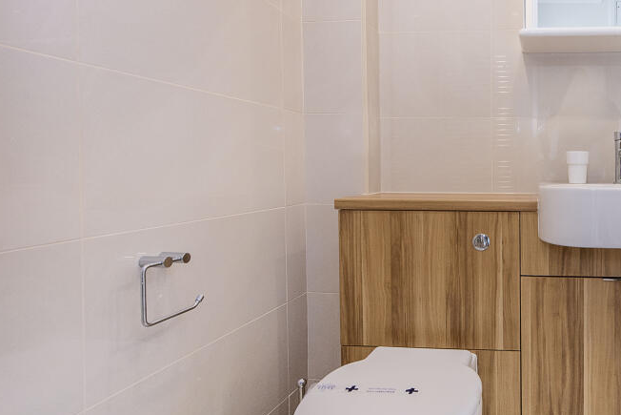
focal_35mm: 22
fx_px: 380
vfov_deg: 57.2
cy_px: 204
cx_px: 452
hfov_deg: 74.0
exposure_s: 1/40
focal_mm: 14
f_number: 6.3
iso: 500
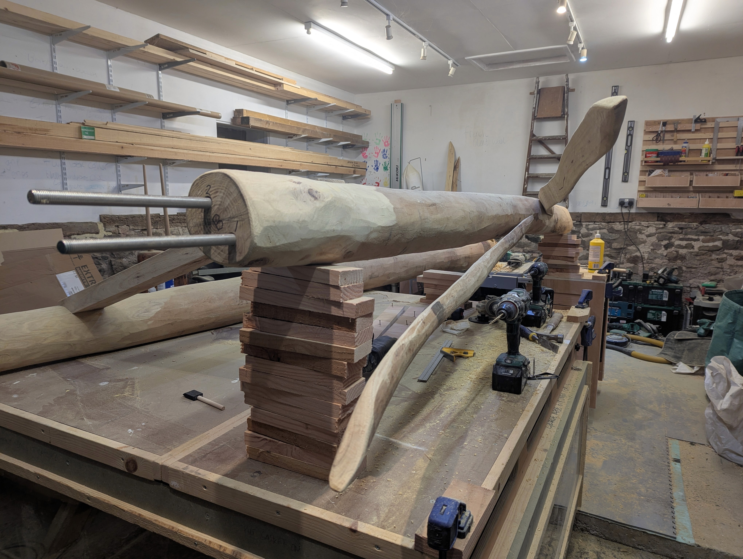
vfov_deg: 56.9
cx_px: 372
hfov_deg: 71.5
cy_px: 280
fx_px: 516
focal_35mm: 24
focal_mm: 6.81
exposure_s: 1/25
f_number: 1.85
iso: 41
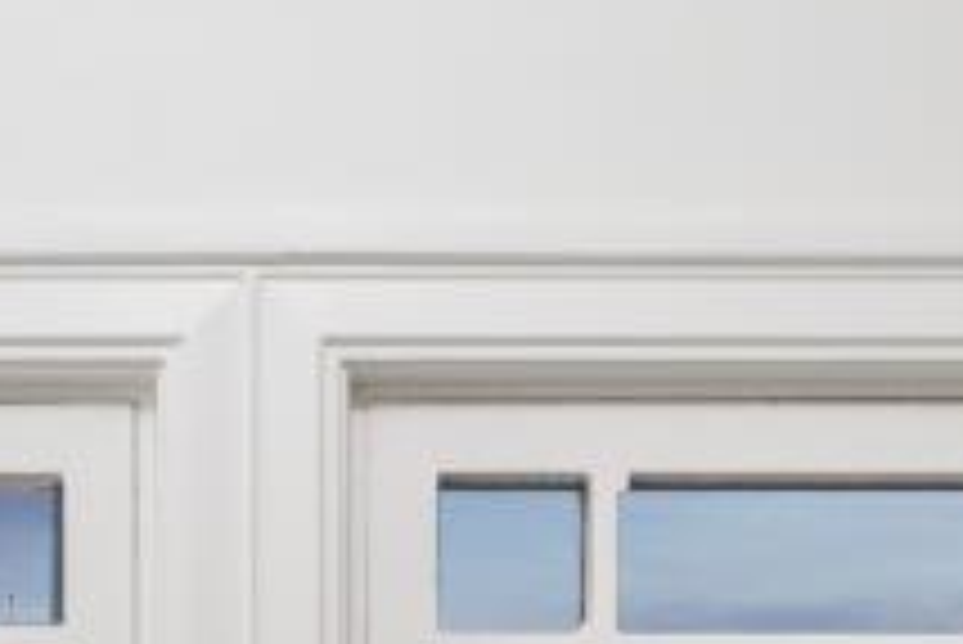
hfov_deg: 18.0
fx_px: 2998
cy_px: 1261
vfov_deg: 11.2
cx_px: 158
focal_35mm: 112
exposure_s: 1/2
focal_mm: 16
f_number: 10
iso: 400
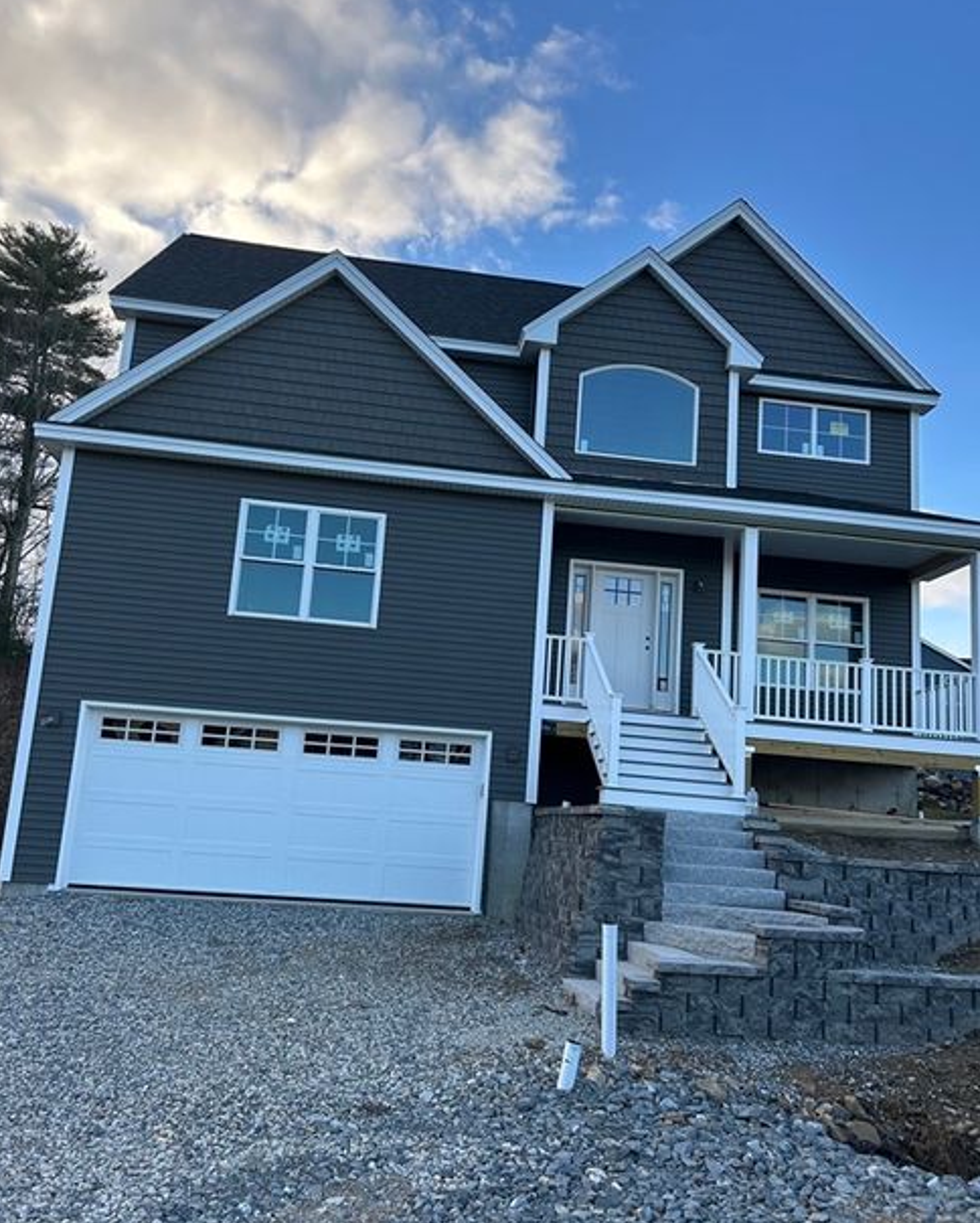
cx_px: 486
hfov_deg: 51.6
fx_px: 1014
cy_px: 651
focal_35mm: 28
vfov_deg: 62.1
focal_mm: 5.7
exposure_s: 1/718
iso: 50
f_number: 1.5
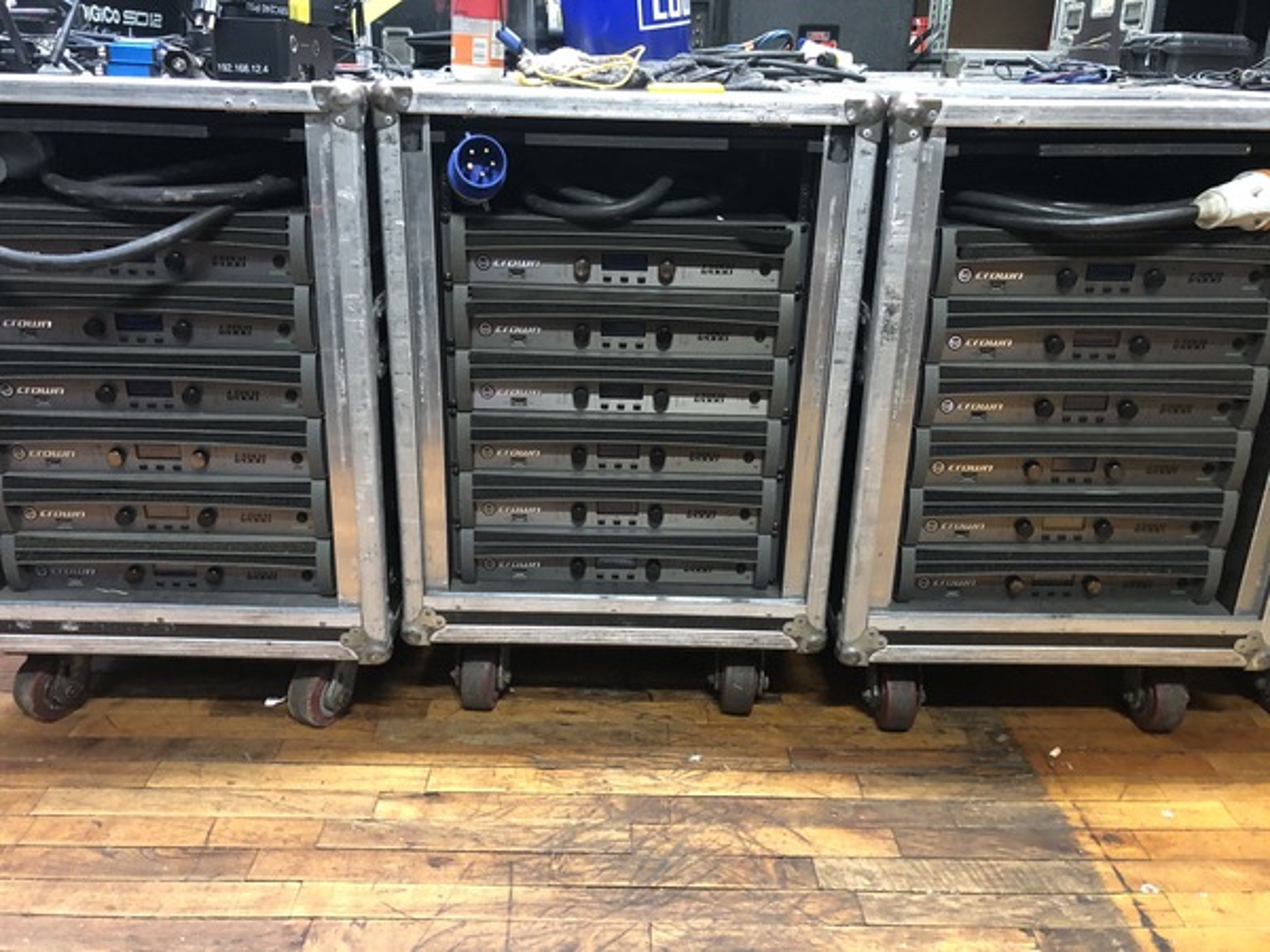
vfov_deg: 49.7
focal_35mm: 28
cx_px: 635
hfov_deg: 63.4
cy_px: 476
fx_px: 1027
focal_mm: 3.99
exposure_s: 1/6
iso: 100
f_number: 1.8
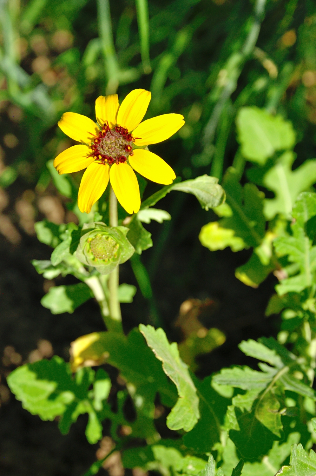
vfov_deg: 16.1
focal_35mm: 128
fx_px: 1683
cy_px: 238
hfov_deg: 10.7
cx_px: 158
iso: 250
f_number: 10
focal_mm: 85
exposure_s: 1/640
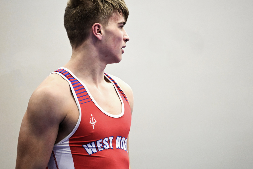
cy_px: 84
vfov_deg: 4.6
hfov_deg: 6.9
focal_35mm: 300
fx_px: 2108
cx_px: 126
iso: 8000
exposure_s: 1/1000
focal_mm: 200
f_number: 2.8
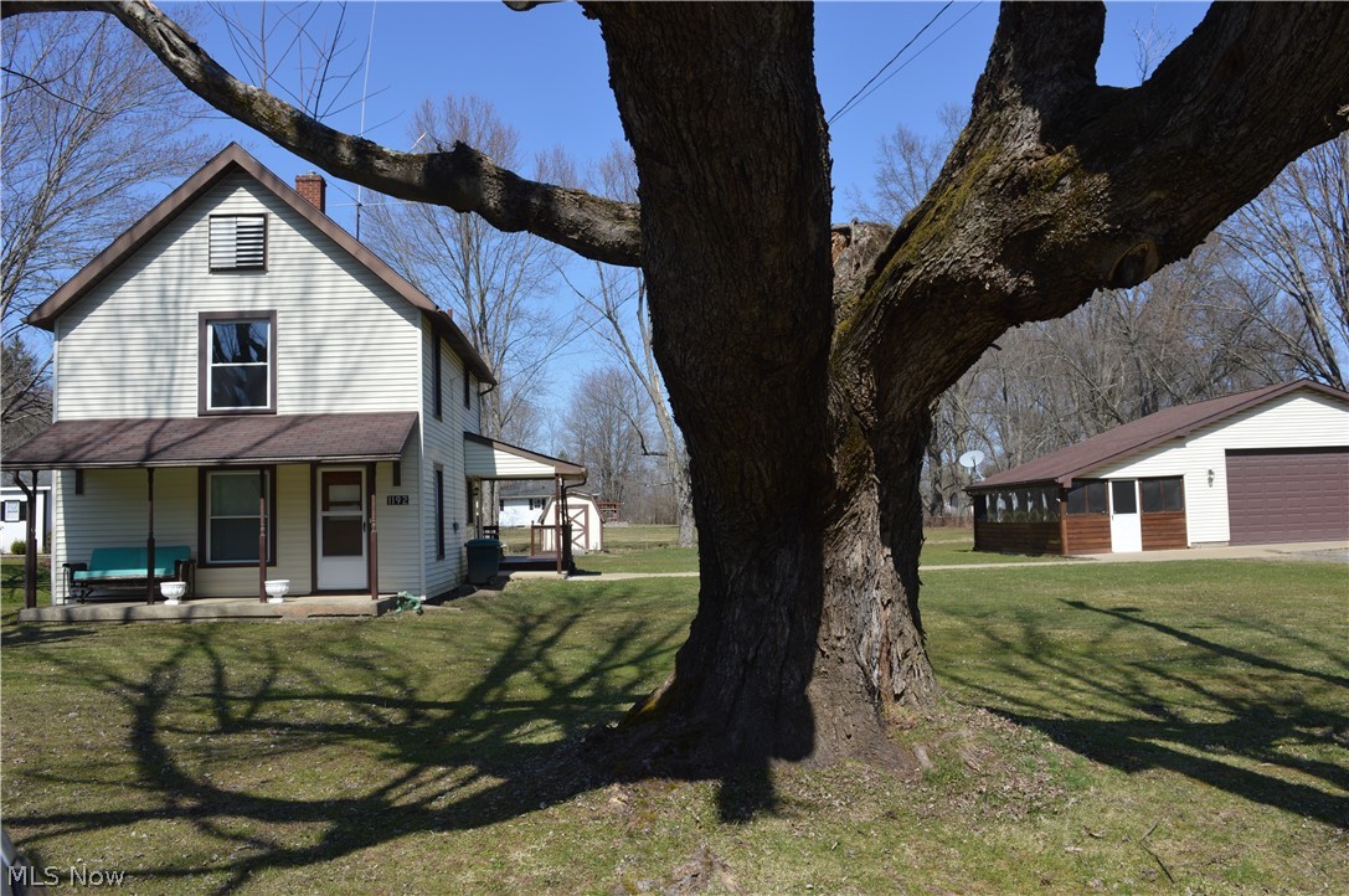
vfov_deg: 47.8
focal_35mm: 27
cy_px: 448
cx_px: 674
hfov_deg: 67.4
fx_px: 1011
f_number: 6.3
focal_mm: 18
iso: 100
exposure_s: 1/320
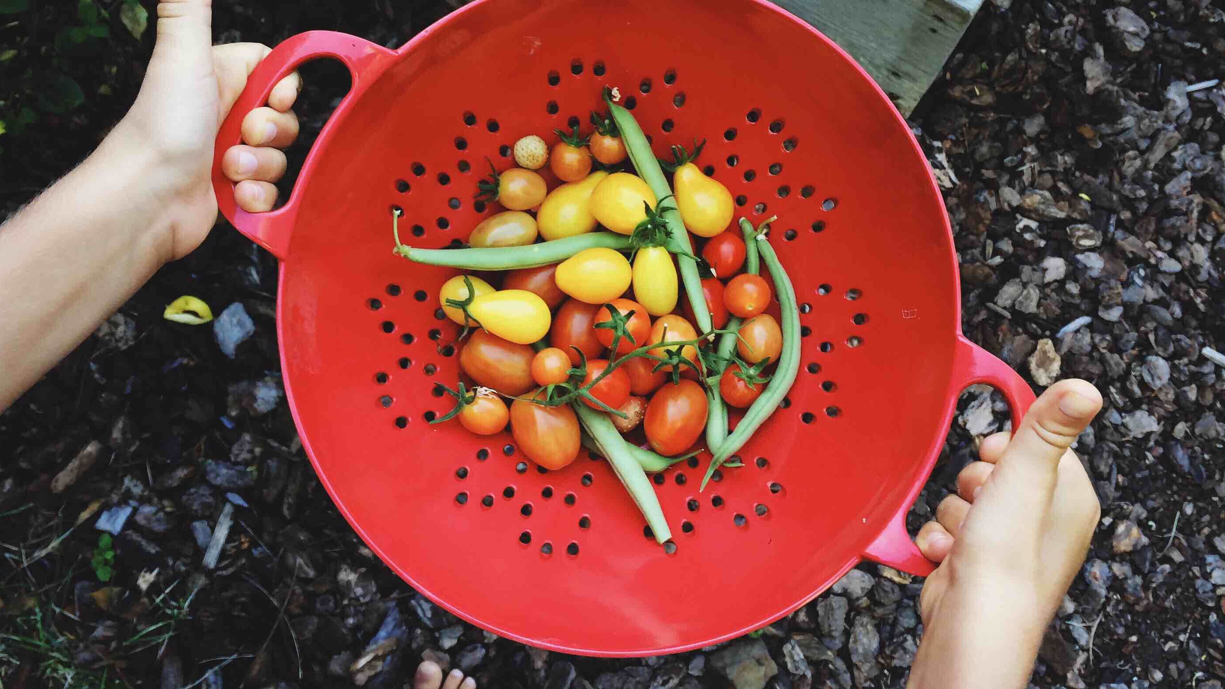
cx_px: 617
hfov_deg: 54.0
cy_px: 186
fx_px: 1202
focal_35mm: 37
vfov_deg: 31.5
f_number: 2.2
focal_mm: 4.15
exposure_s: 1/30
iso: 40
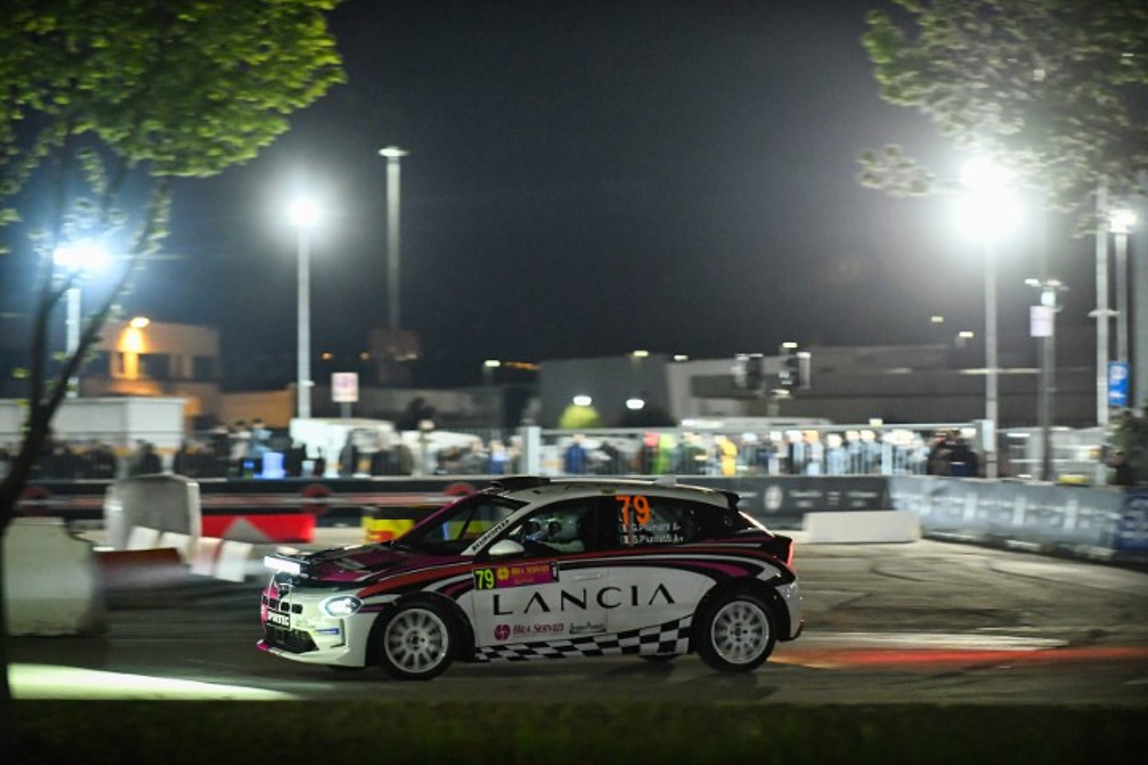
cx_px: 574
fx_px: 5102
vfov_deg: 8.6
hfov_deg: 12.8
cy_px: 382
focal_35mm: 160
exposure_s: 1/125
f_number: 2.8
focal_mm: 160
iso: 6400
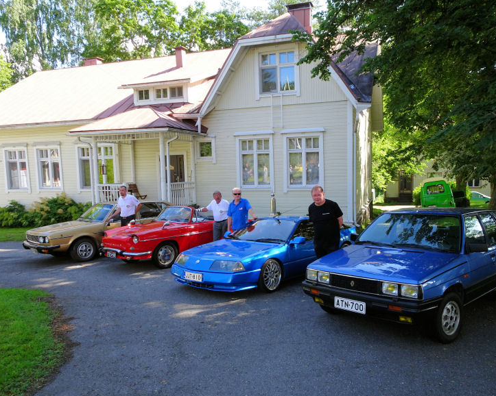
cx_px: 257
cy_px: 201
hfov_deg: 64.1
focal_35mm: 27
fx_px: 396
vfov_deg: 53.2
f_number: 3.5
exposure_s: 1/125
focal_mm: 4.25
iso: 80
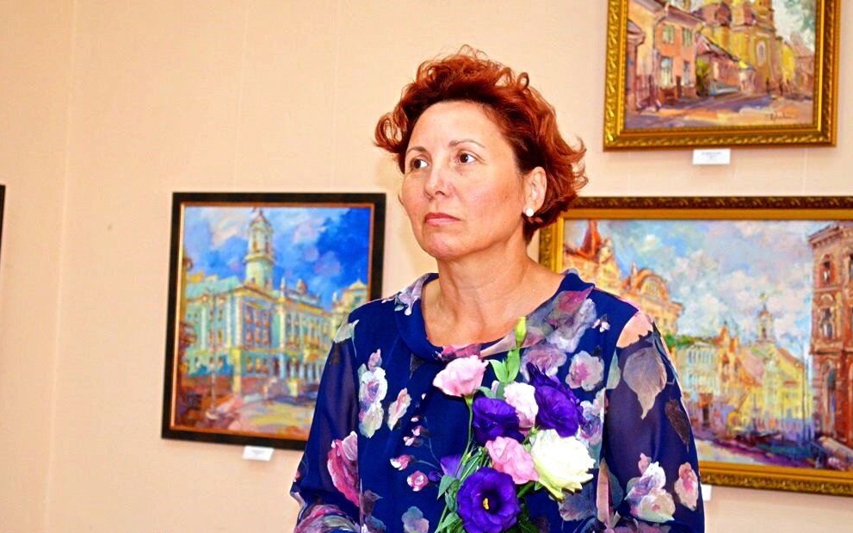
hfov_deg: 26.8
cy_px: 271
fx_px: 1790
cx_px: 424
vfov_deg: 16.9
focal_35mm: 77
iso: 2200
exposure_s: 1/60
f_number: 5.6
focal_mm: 50
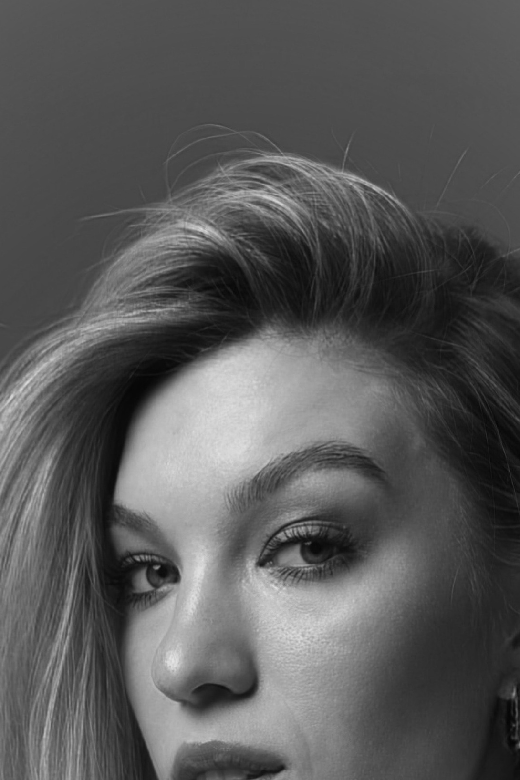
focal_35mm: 109
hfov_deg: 12.5
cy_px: 851
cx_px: 243
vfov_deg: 18.1
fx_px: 2366
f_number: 4.5
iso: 100
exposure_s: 1/200
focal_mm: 46.5
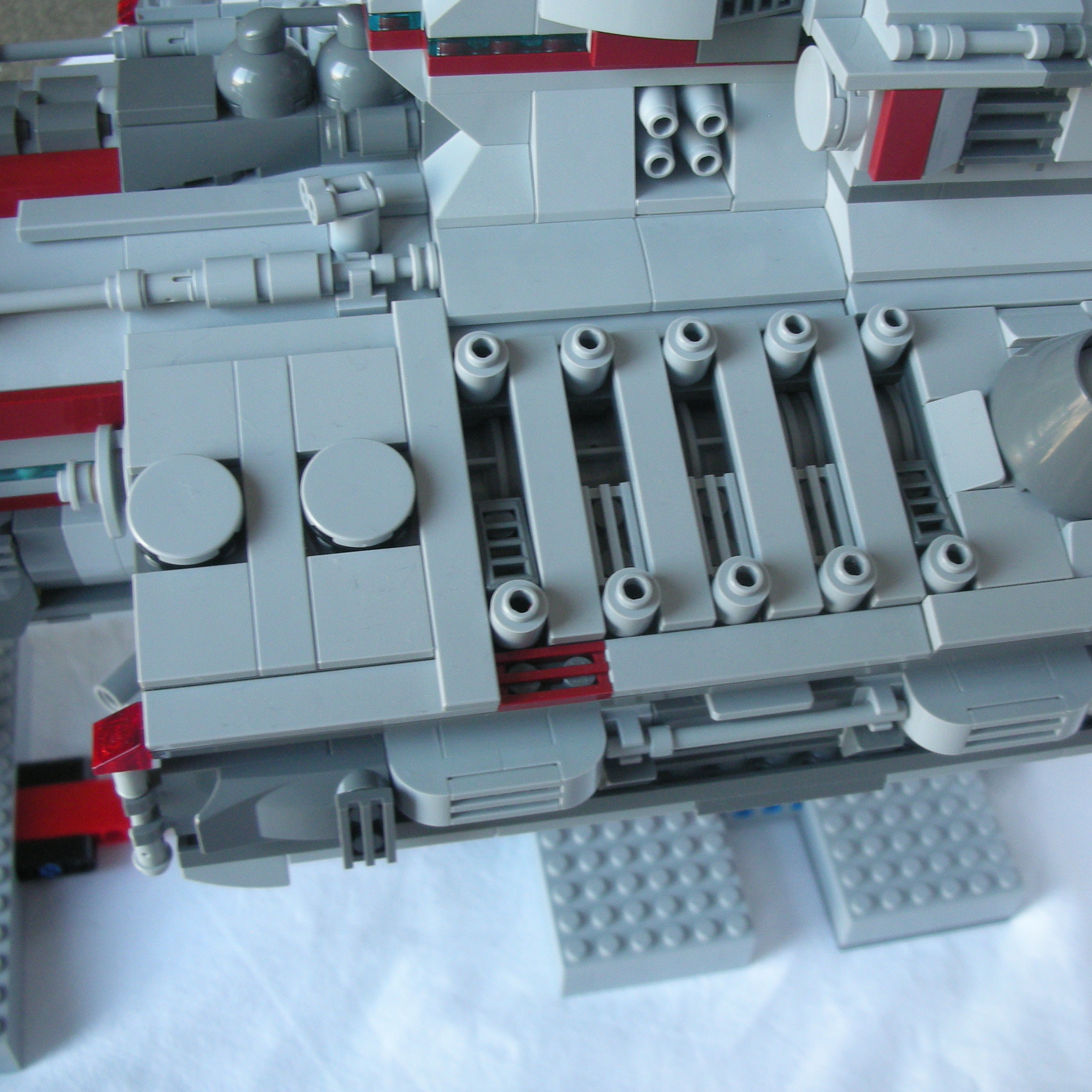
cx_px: 646
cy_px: 537
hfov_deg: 39.9
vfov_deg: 40.0
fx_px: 1499
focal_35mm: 42
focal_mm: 5.8
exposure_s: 1/30
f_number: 2.8
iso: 95
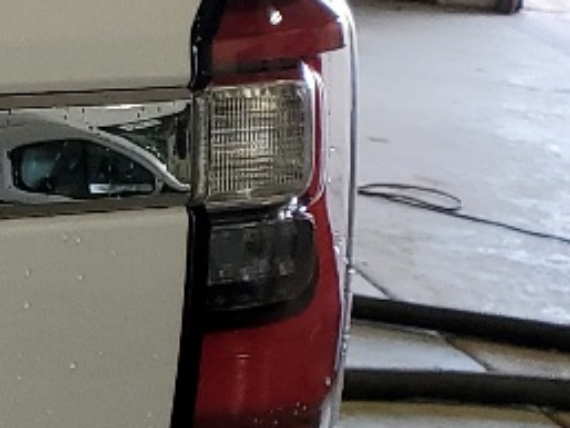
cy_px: 133
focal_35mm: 162
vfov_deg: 9.2
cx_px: -978
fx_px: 2669
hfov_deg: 10.0
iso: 50
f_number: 1.5
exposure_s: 1/192
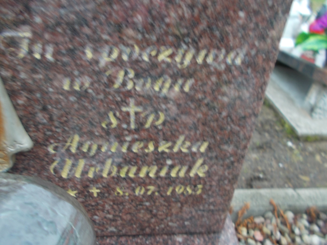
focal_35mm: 26
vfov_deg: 53.1
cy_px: 122
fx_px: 246
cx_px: 164
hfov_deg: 67.3
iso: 80
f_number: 3.2
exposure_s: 1/25
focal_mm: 4.6
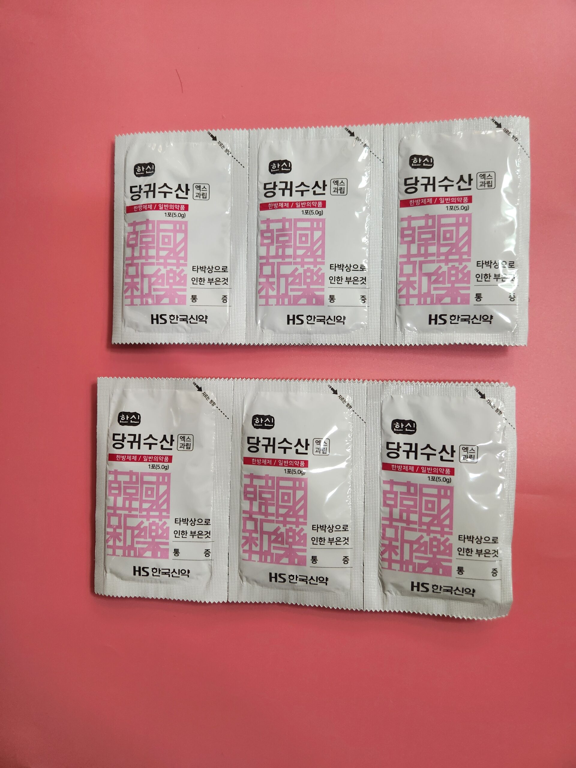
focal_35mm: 23
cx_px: 288
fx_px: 510
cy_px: 384
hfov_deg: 58.9
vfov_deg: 73.9
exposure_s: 1/120
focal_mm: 5.4
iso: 160
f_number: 1.8
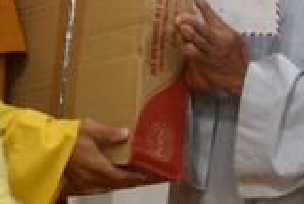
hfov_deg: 16.4
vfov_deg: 10.3
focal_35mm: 125
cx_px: 145
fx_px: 1057
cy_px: -189
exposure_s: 1/160
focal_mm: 31
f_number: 4
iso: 1250
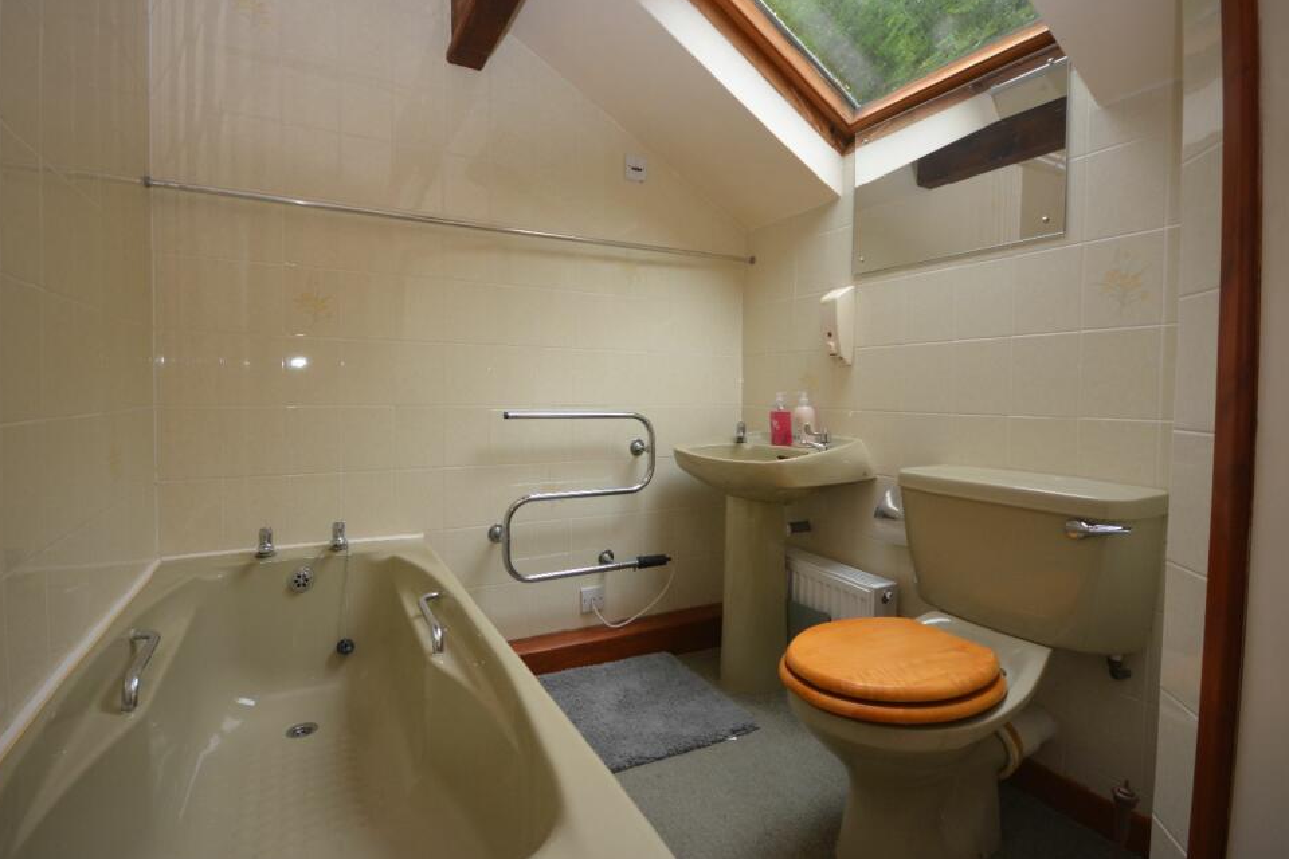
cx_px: 604
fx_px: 573
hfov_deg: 96.6
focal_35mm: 16
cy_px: 407
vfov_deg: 73.7
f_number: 4
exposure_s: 1/60
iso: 450
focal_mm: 10
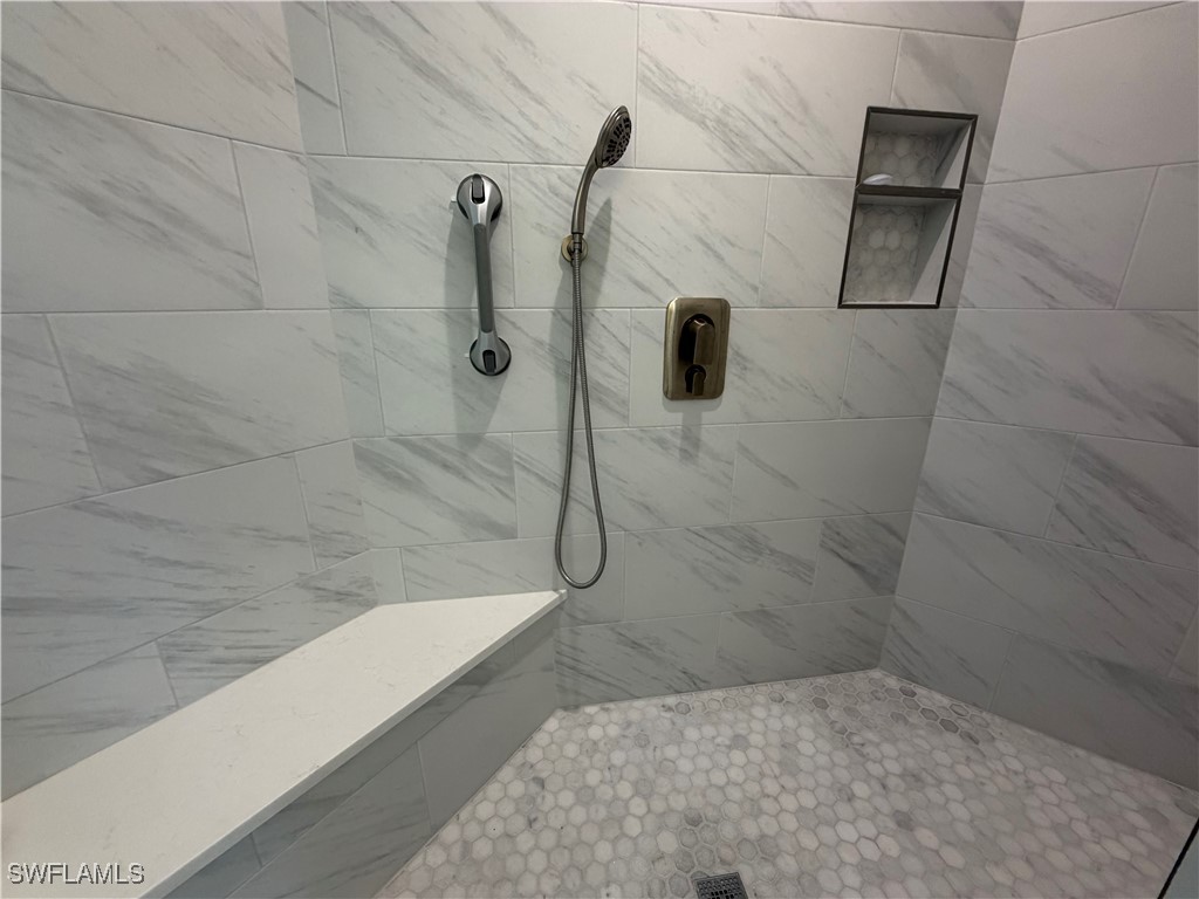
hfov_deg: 102.1
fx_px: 485
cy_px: 450
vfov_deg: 85.7
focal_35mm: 14
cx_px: 600
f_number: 2.2
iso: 250
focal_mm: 2.22
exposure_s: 1/120
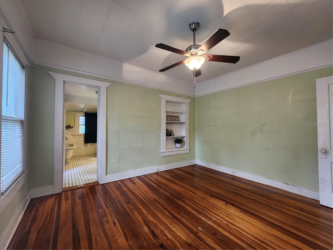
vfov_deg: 89.9
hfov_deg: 106.2
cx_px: 166
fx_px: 125
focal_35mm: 13
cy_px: 125
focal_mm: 2.2
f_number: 2.2
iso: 320
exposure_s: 1/40
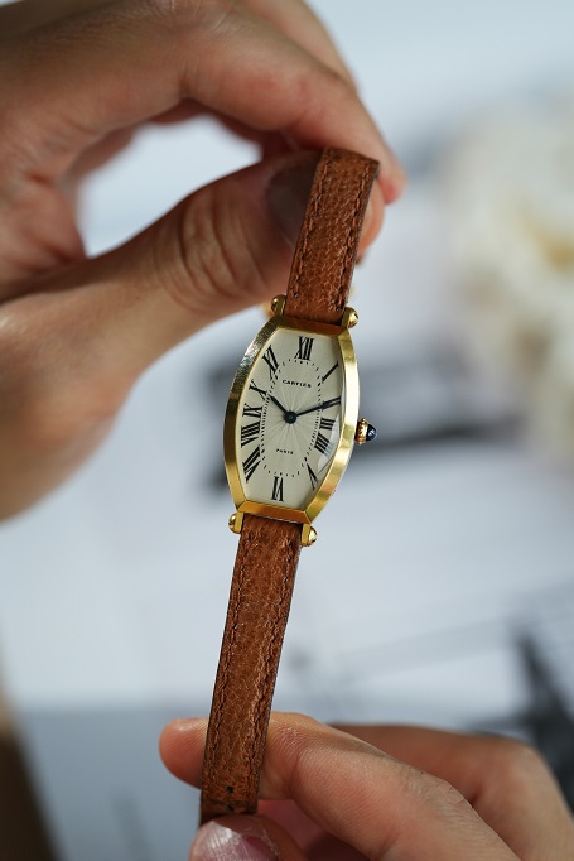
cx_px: 287
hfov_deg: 13.0
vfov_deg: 19.5
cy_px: 430
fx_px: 2510
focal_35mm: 105
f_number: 3.2
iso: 1250
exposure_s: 1/250
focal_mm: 105
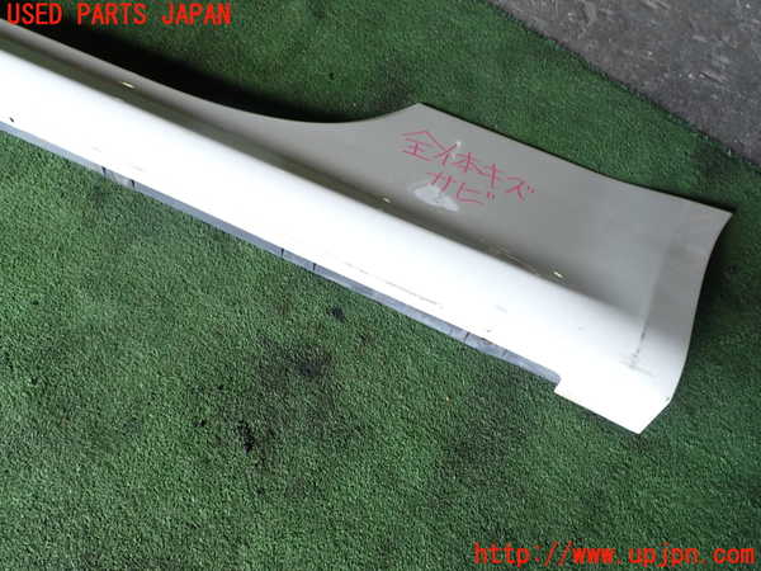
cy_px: 286
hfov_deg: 69.4
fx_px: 550
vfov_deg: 54.9
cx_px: 380
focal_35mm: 25
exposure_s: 1/100
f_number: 2.8
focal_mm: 4.5
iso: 100
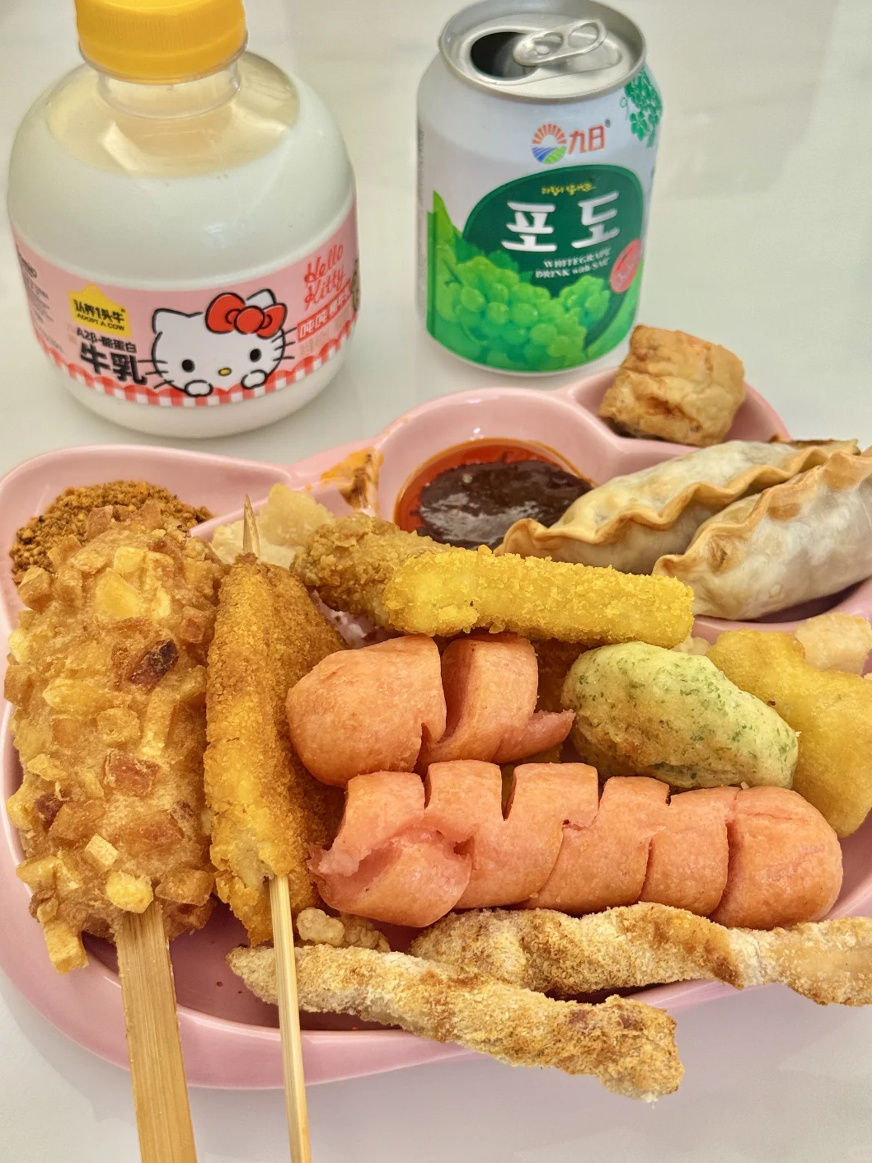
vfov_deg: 38.9
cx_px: 441
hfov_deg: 29.7
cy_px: 574
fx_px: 1646
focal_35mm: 49
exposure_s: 1/75
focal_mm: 6.76
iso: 80
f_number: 1.78
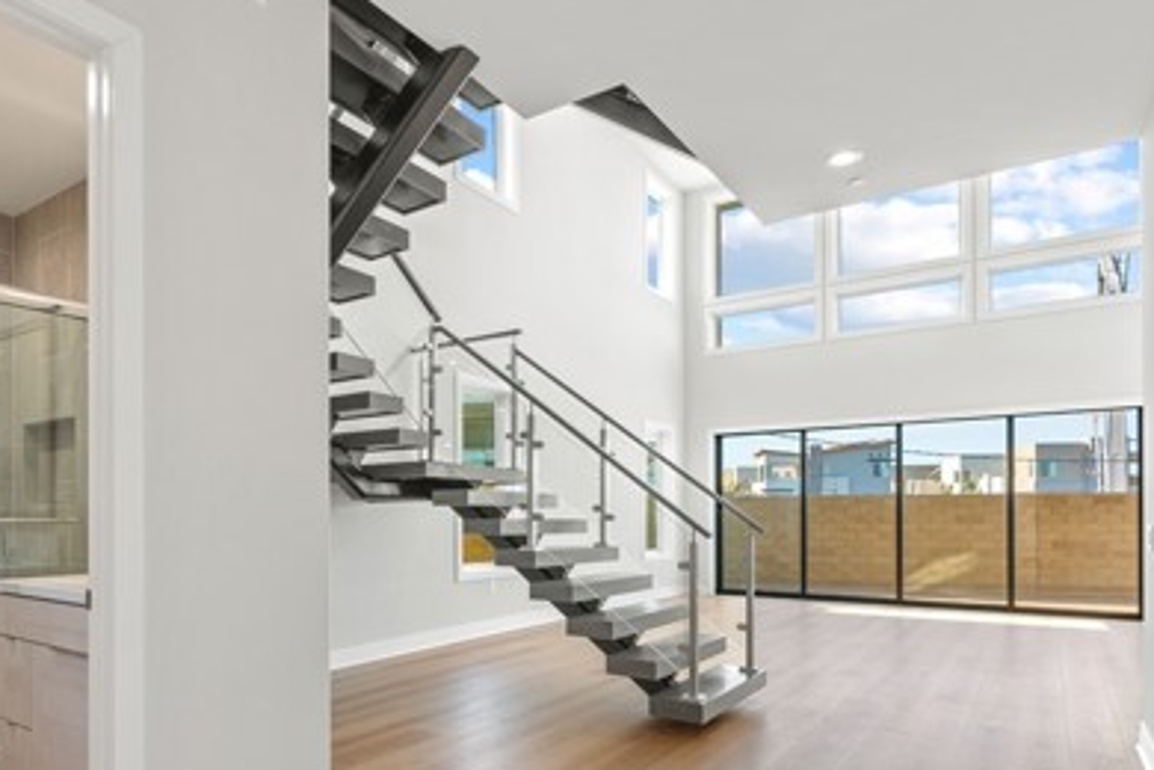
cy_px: 517
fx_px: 737
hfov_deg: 75.5
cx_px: 482
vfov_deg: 53.9
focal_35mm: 23
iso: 200
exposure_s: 1/20
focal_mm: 14
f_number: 6.3
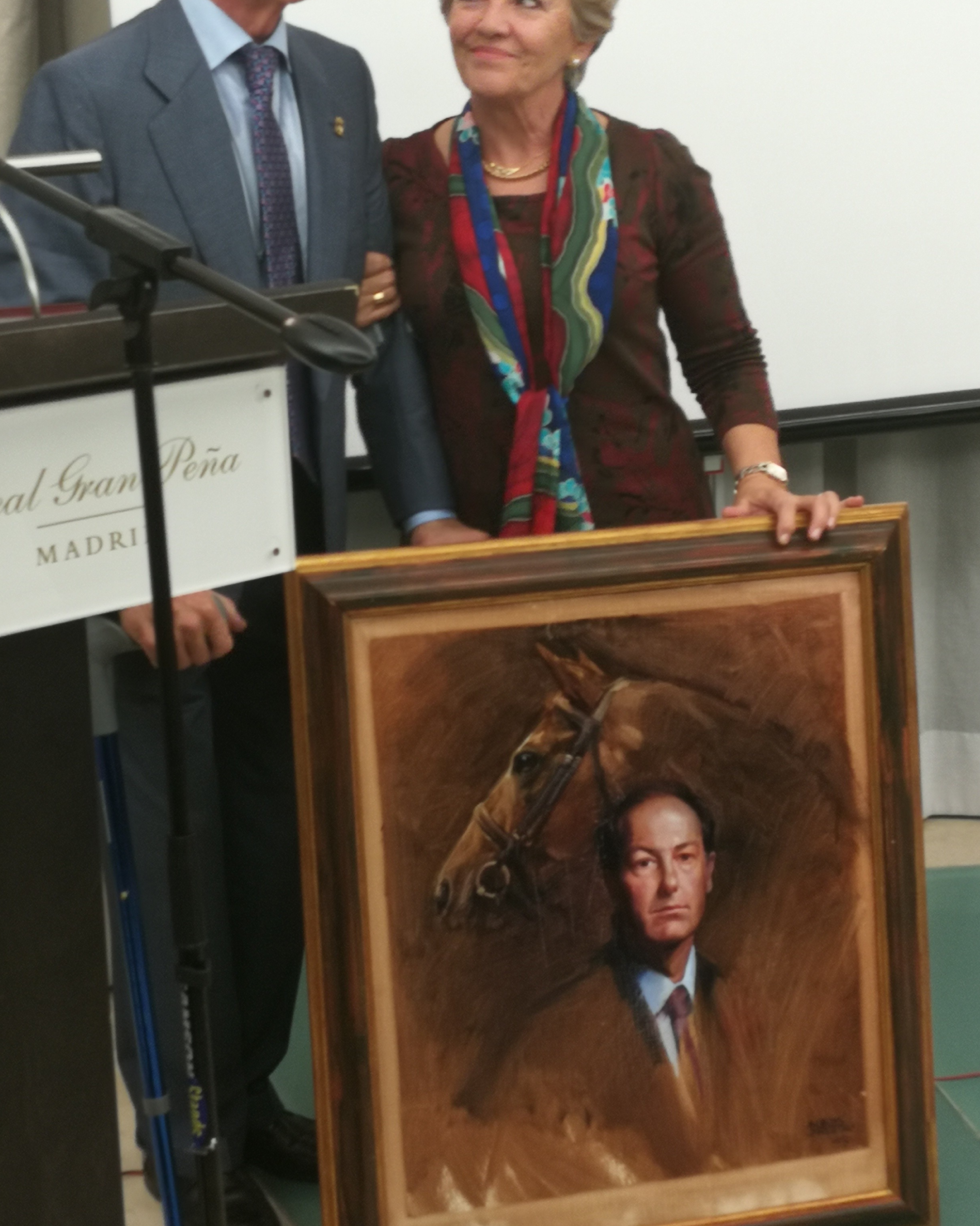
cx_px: 407
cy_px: 477
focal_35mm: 66
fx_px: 2393
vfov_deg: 28.6
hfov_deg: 23.1
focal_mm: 3.95
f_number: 2.2
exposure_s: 1/33.3
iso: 160
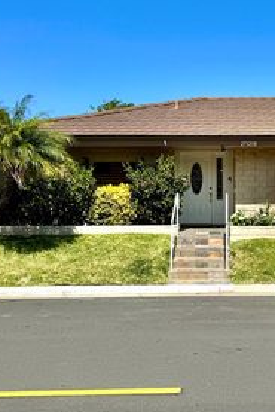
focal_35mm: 45
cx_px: 230
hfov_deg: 29.1
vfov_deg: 43.5
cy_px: 179
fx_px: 515
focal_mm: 6.76
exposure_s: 1/5348
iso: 80
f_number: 1.78
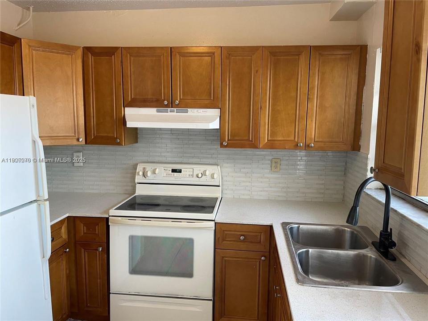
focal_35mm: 26
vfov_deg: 53.1
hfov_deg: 67.3
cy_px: 160
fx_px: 321
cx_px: 214
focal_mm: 4.2
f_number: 1.6
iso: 100
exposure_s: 1/60
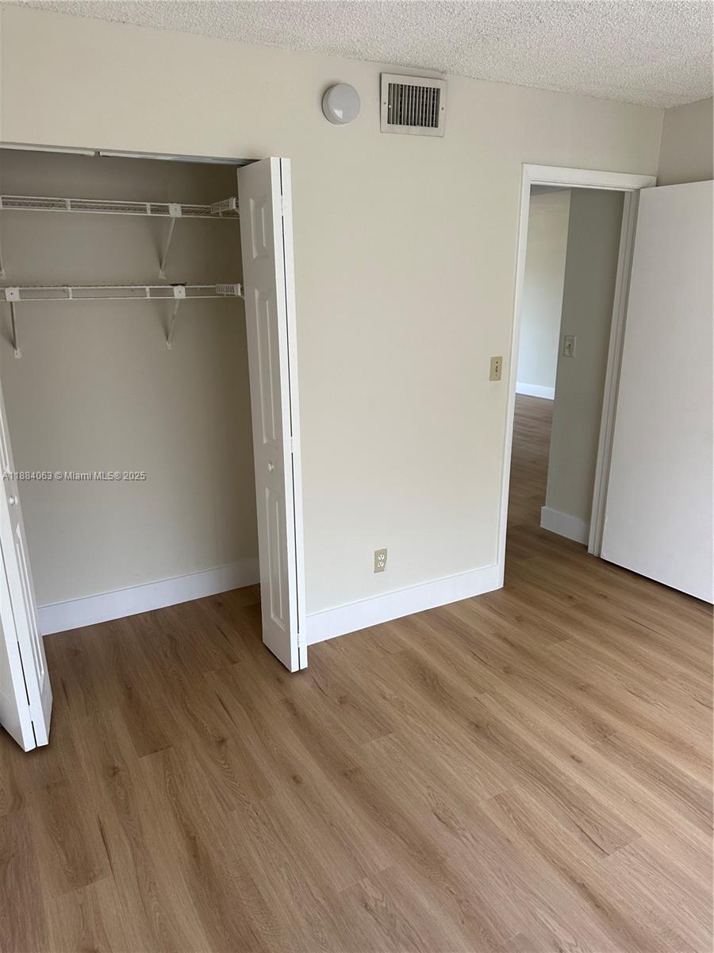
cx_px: 357
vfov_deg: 71.6
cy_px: 476
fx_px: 660
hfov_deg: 56.8
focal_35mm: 24
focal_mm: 6.86
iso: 125
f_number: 1.78
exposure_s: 1/121
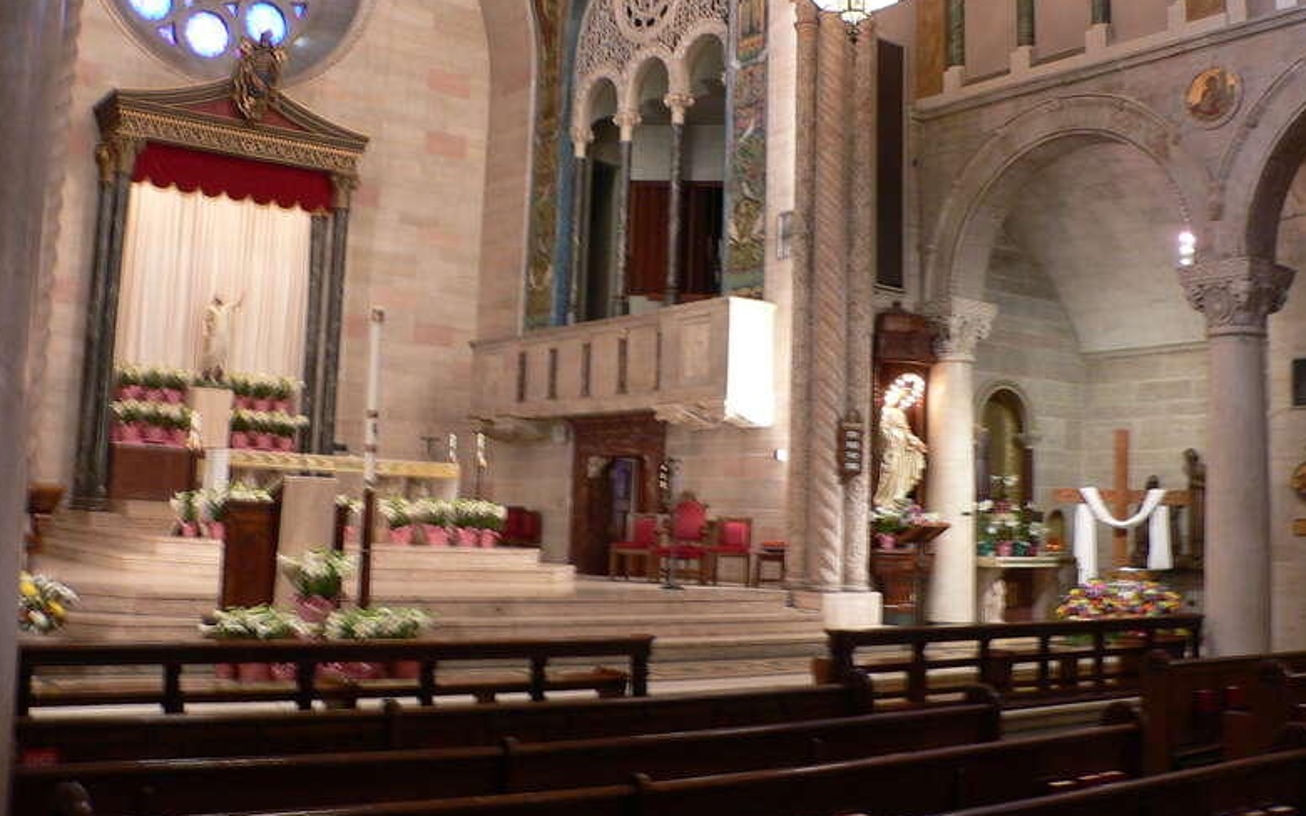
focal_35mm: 38
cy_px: 334
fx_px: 1352
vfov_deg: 33.5
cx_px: 657
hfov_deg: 51.5
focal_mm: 4.6
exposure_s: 1/4
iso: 100
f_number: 2.8
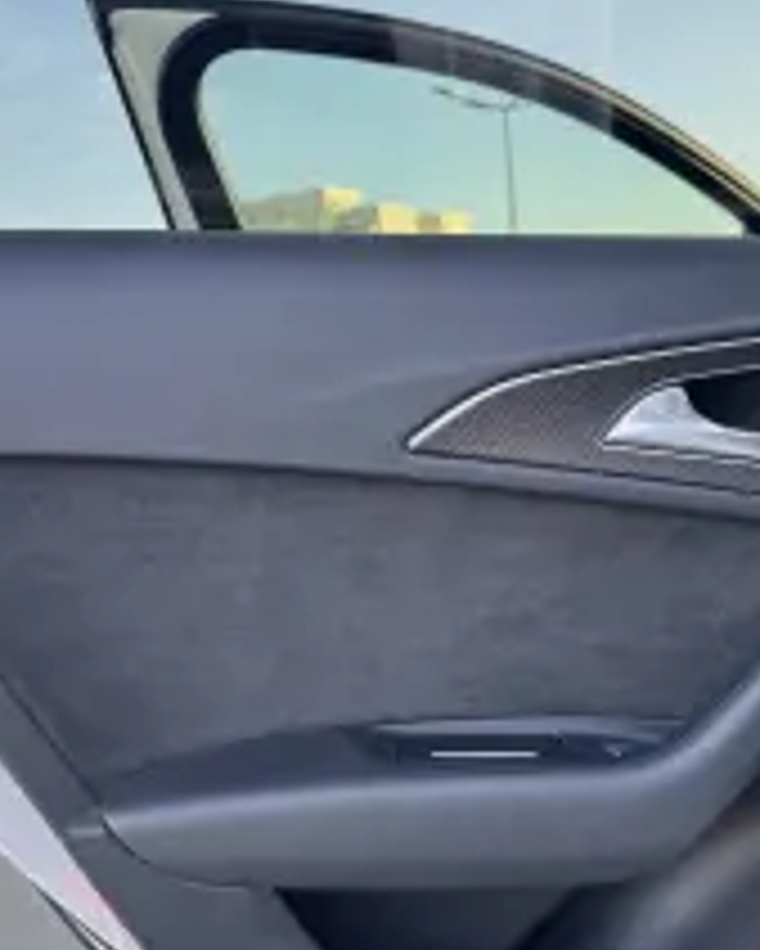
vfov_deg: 45.5
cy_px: 581
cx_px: 477
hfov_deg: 37.1
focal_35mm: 40
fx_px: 1124
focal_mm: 6.76
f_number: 1.78
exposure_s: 1/148
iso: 64
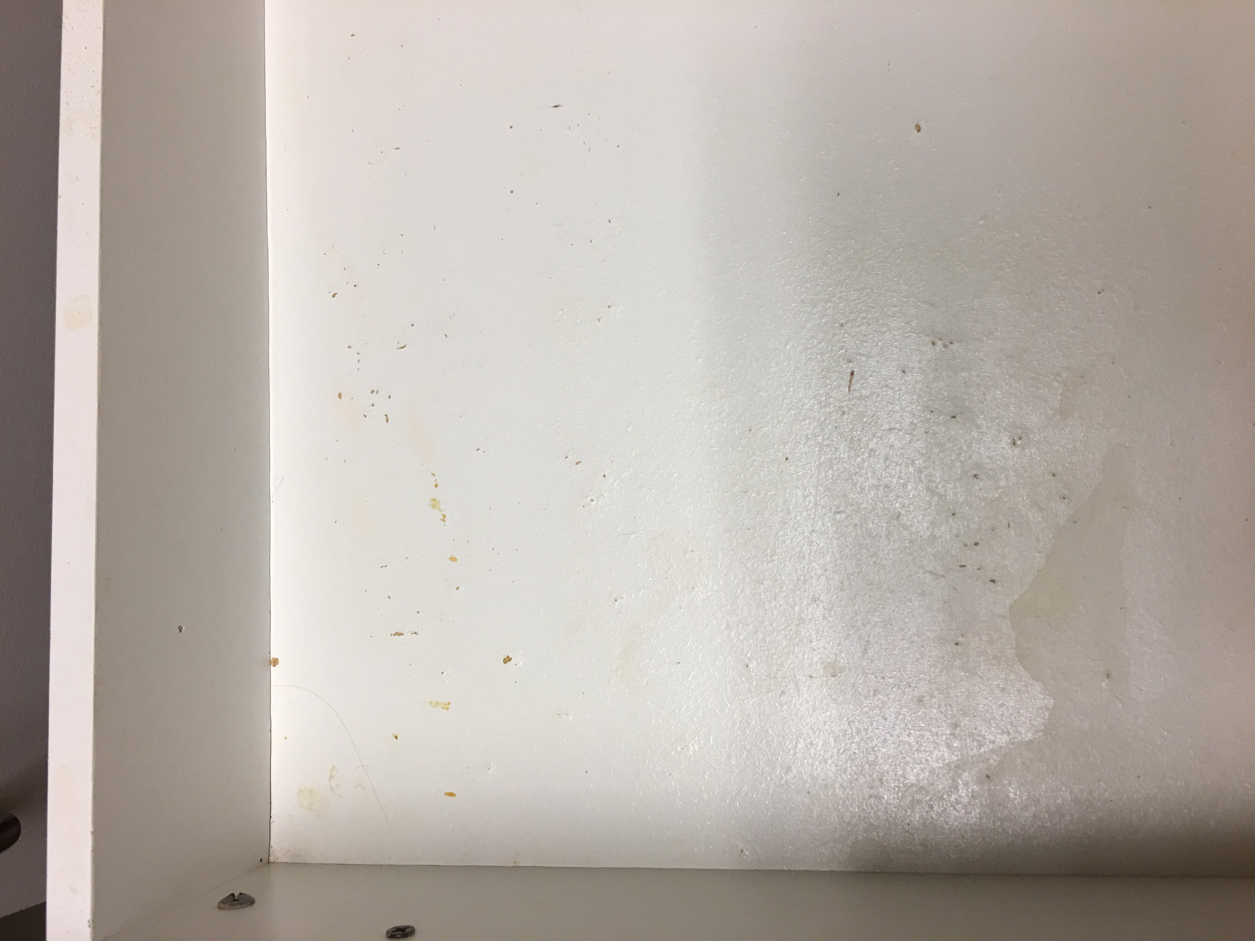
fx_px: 1051
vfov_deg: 48.2
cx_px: 628
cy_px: 470
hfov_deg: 61.7
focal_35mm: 29
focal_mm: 4.15
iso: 32
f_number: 2.2
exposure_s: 1/30
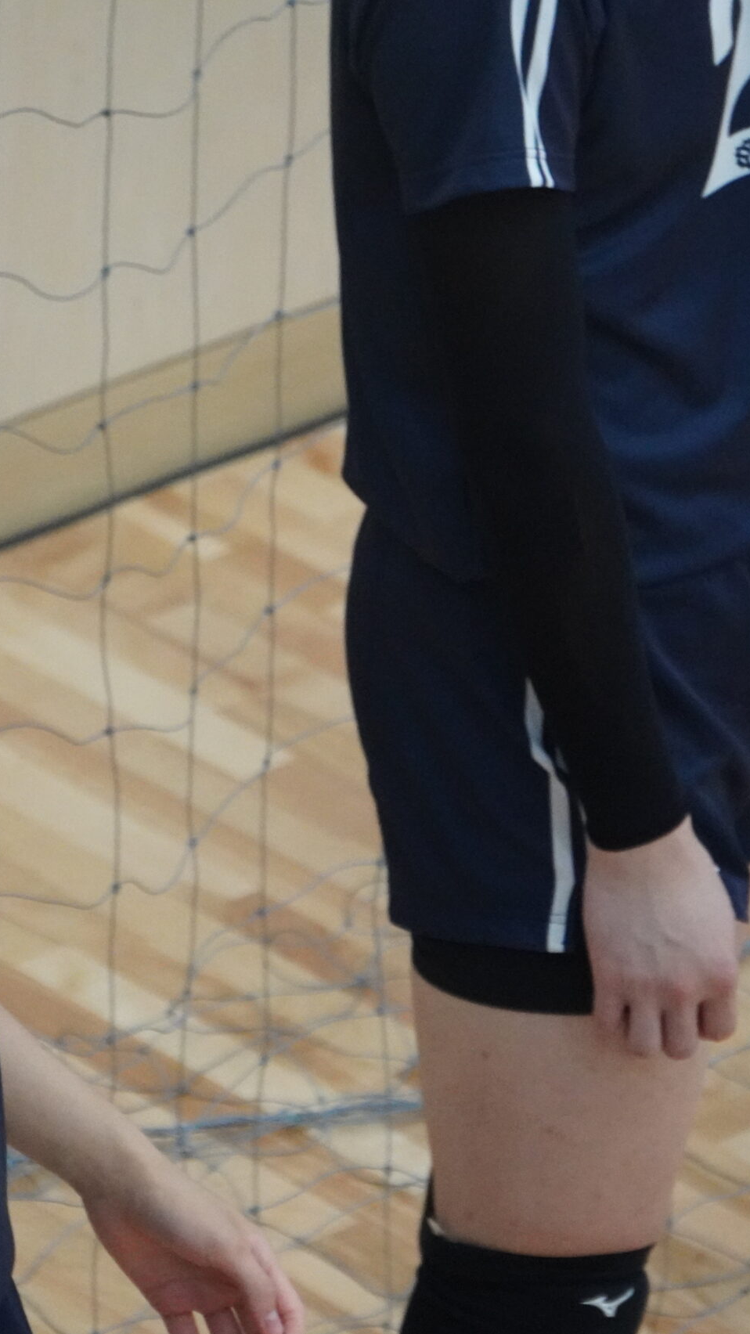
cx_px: 32
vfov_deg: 4.5
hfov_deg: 2.5
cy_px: 667
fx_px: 16871
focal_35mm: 477
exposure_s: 1/200
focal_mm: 202
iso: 6400
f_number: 7.1
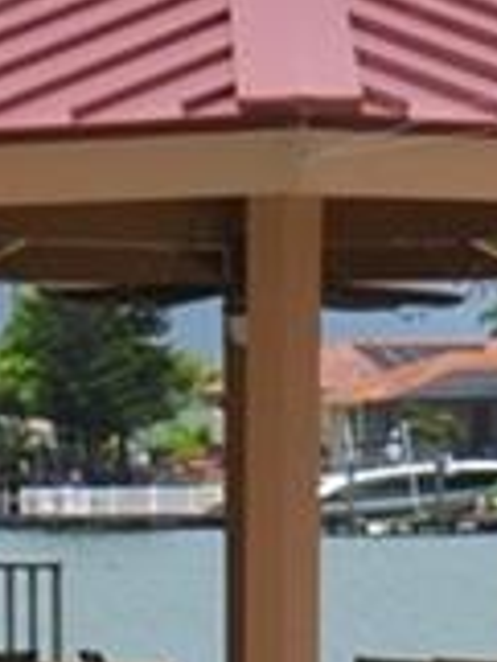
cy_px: 765
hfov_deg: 4.3
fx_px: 6577
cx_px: 288
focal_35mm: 344
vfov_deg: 5.7
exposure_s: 1/250
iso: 100
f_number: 8
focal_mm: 24
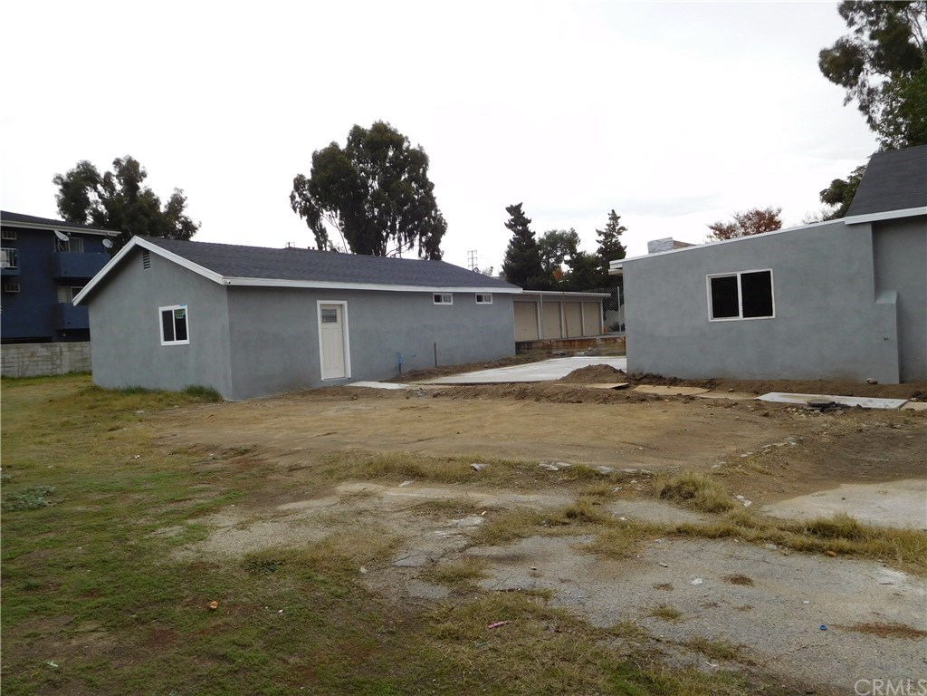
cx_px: 464
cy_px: 348
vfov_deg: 54.9
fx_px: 669
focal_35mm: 25
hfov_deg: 69.4
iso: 125
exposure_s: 1/320
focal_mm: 4.5
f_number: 3.4
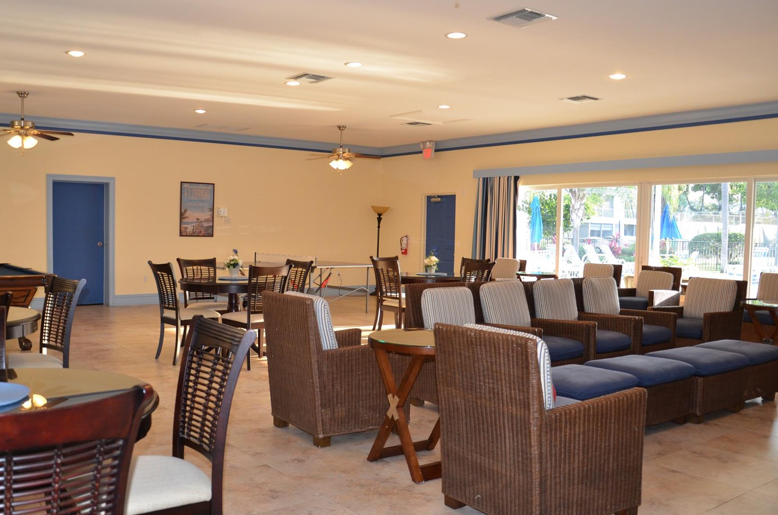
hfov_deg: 58.7
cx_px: 346
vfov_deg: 40.9
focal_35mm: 32
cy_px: 272
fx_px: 690
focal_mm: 18
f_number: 3.5
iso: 560
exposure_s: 1/60
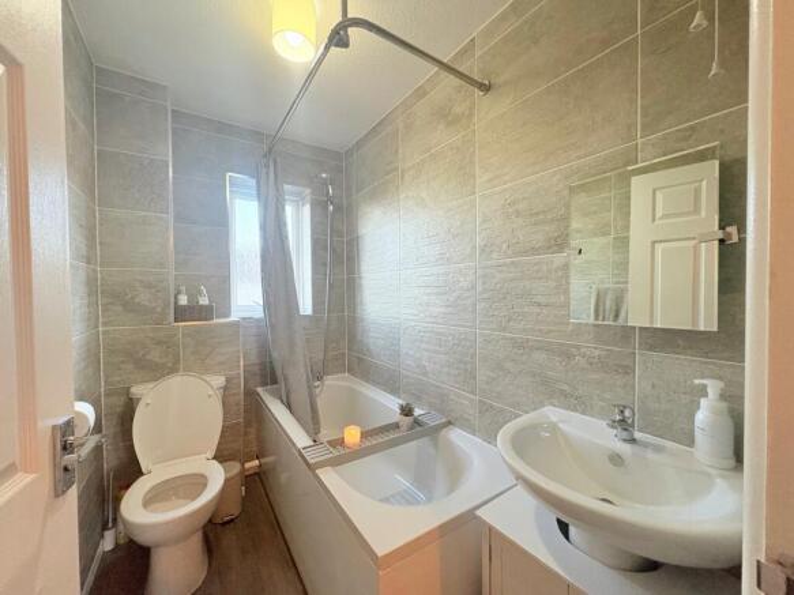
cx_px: 397
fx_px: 321
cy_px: 298
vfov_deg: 85.7
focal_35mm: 14
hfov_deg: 102.1
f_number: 2.2
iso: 400
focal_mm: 2.22
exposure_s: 1/100
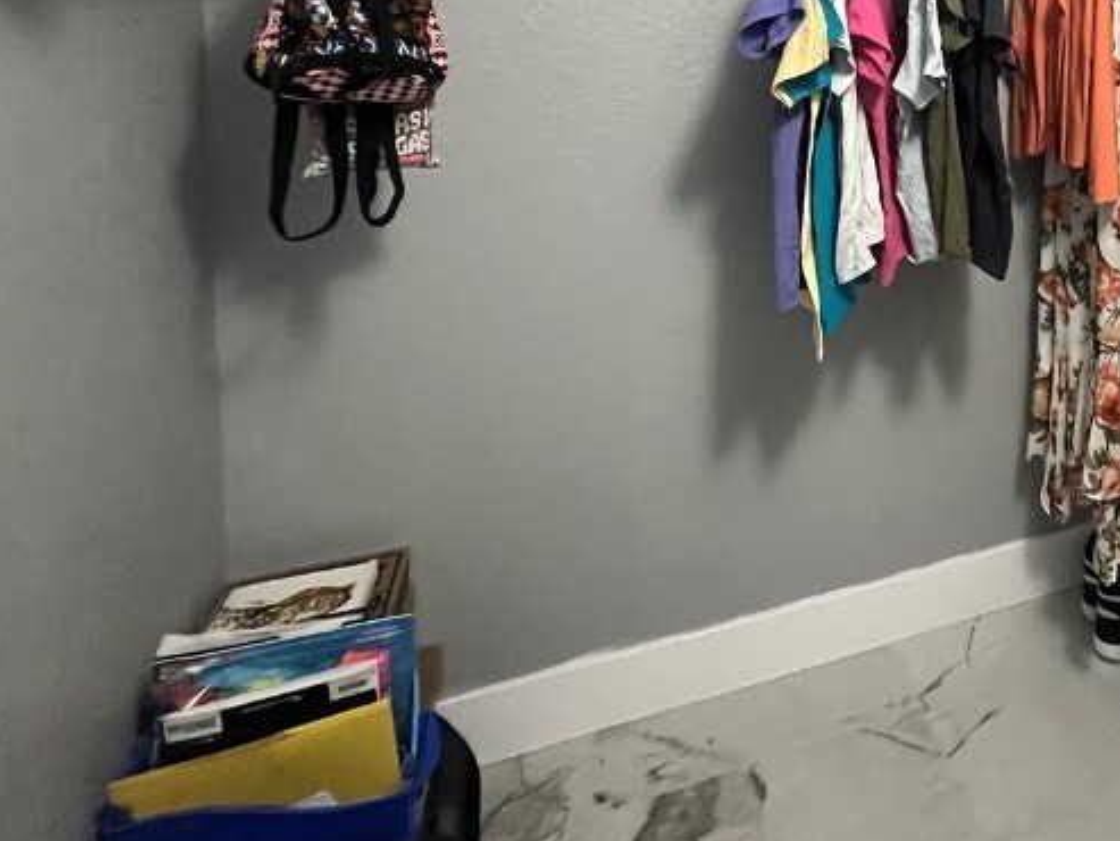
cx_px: 975
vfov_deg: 43.7
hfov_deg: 57.6
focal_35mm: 27
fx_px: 874
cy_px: -5
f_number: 1.8
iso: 1000
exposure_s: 1/60
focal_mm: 1.57
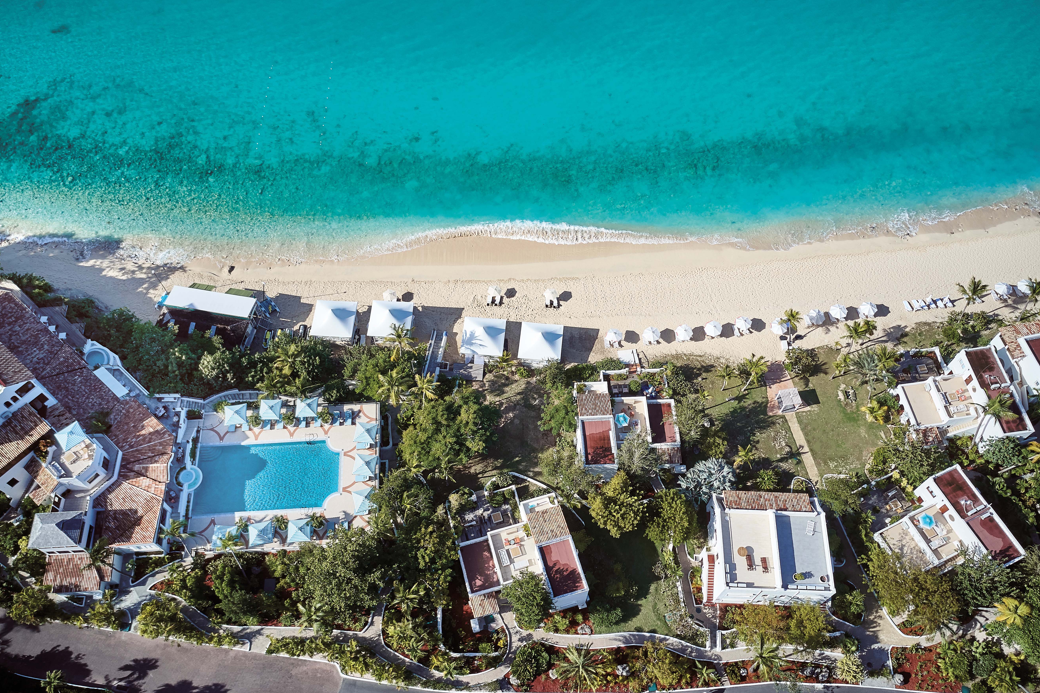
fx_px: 838
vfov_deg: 45.0
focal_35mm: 29
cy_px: 346
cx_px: 518
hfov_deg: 63.7
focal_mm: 10.26
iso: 100
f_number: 3.2
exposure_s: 1/1250
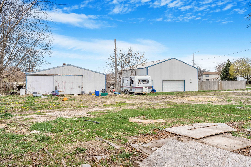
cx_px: 126
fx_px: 202
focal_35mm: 29
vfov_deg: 45.0
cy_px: 84
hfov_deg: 63.7
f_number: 9
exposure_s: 1/250
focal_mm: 29
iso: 320
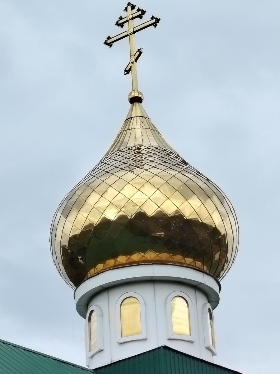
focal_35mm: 129
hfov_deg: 11.5
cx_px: 140
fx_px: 1391
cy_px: 187
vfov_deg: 15.3
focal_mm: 5.25
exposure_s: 1/148
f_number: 1.75
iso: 105
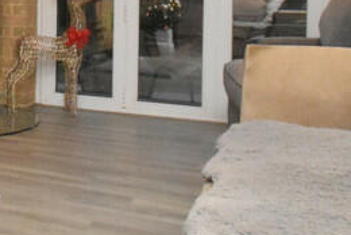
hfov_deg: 31.3
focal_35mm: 59
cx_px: -4
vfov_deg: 21.7
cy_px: -30
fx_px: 576
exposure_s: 1/60
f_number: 20
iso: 5600
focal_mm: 10
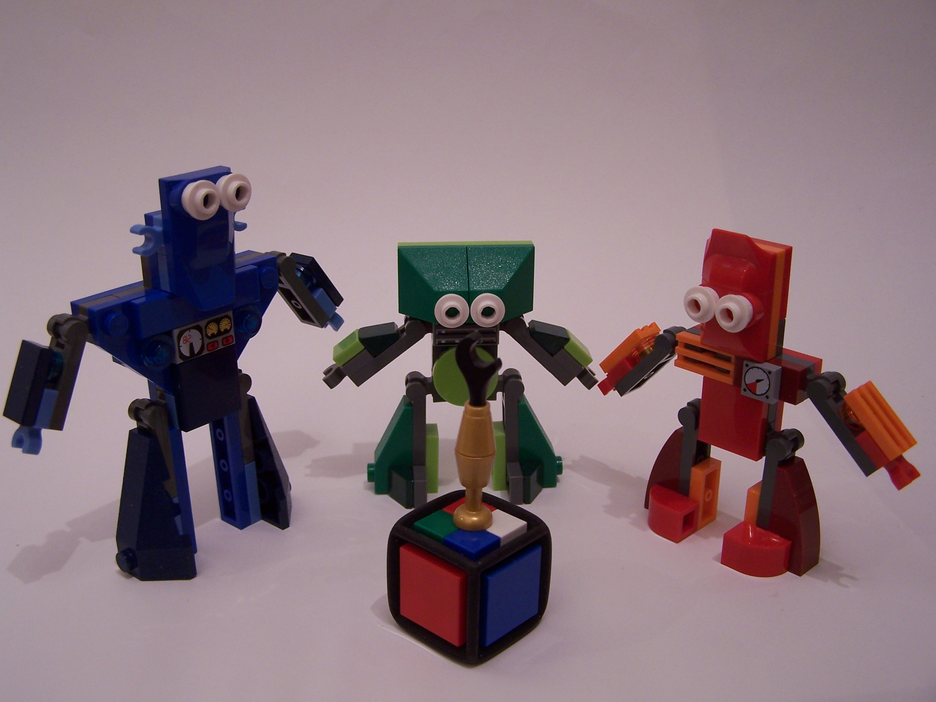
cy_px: 351
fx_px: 1028
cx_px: 468
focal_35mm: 38
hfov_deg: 49.0
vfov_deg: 37.7
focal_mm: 6.3
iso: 80
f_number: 2.8
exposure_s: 1/4
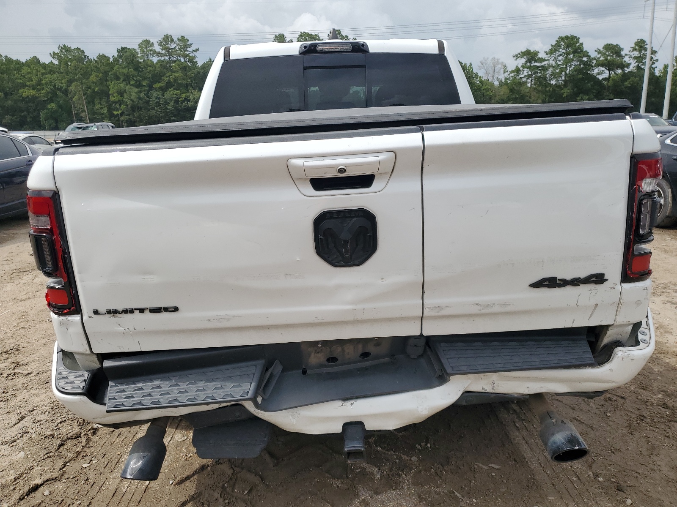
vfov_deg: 53.1
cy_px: 254
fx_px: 508
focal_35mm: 26
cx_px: 338
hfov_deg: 67.3
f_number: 1.5
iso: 50
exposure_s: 1/5000
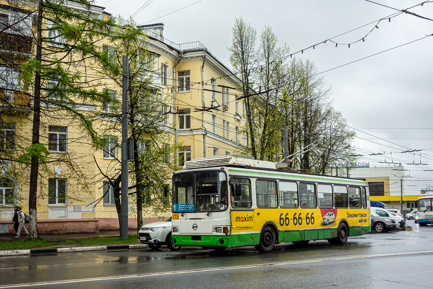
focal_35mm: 38
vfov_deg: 35.1
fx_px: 457
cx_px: 216
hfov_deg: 50.7
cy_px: 144
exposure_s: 1/320
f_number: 3.5
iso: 125
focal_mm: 14.23
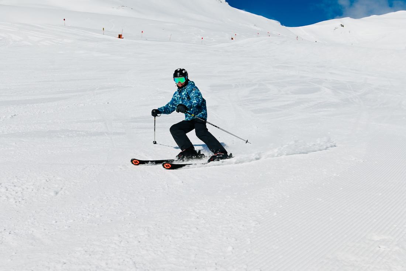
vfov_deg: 36.9
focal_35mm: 36
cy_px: 136
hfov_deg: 53.1
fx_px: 406
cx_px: 203
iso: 100
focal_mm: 24
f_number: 8
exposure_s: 1/500
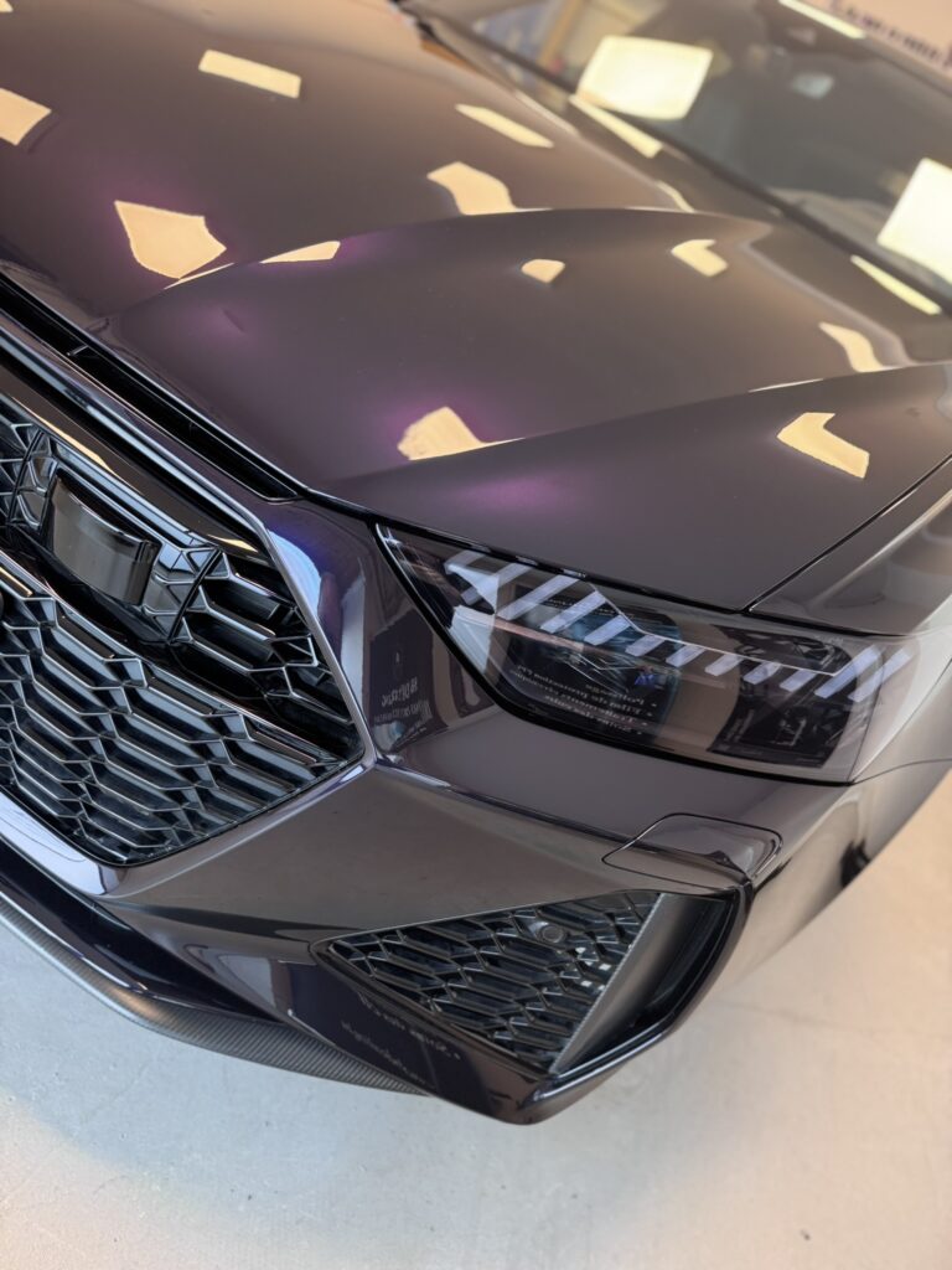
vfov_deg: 71.6
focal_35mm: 24
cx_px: 476
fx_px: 880
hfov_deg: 56.8
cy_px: 635
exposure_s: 1/50
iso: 250
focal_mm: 6.76
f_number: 1.78
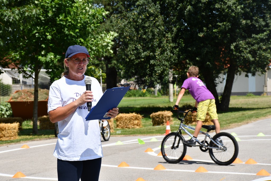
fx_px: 903
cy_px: 90
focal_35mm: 120
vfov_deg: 11.4
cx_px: 136
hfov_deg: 17.1
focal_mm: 80
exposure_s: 1/250
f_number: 9
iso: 100
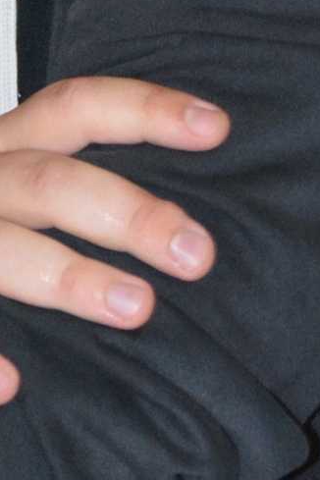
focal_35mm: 515
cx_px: -284
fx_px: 6866
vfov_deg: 4.0
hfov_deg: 2.7
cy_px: -195
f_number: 5.3
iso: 3200
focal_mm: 70
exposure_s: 1/60
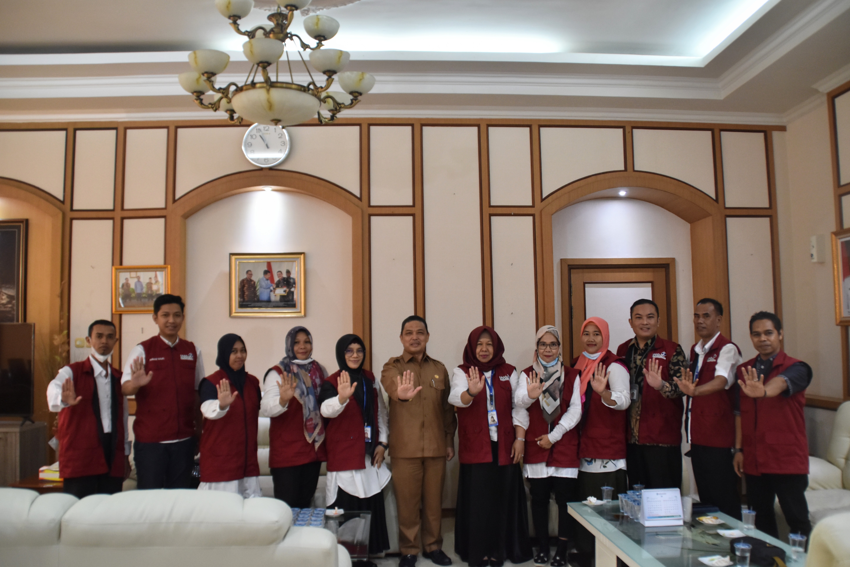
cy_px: 284
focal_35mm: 27
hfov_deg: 67.4
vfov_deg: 47.9
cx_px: 425
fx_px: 637
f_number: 3.5
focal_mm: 18
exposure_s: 1/50
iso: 800
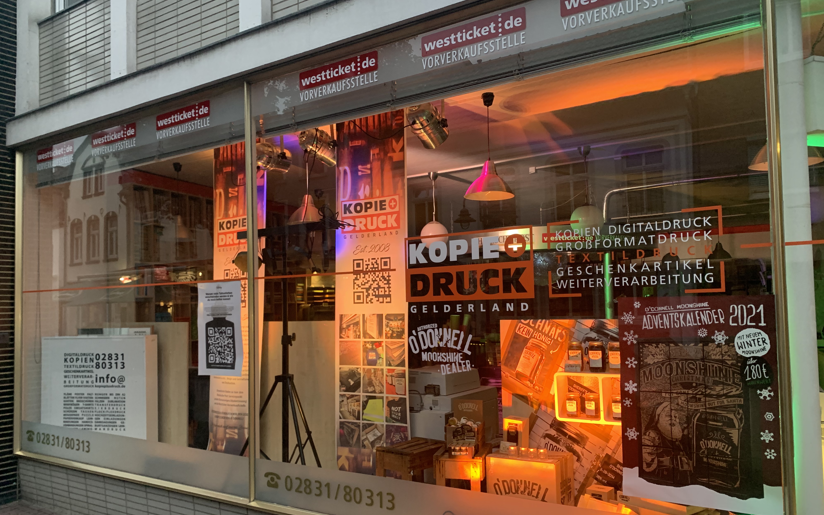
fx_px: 629
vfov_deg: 44.4
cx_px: 418
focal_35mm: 28
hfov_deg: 66.5
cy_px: 289
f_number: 1.8
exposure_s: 1/49
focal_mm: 4.25
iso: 320
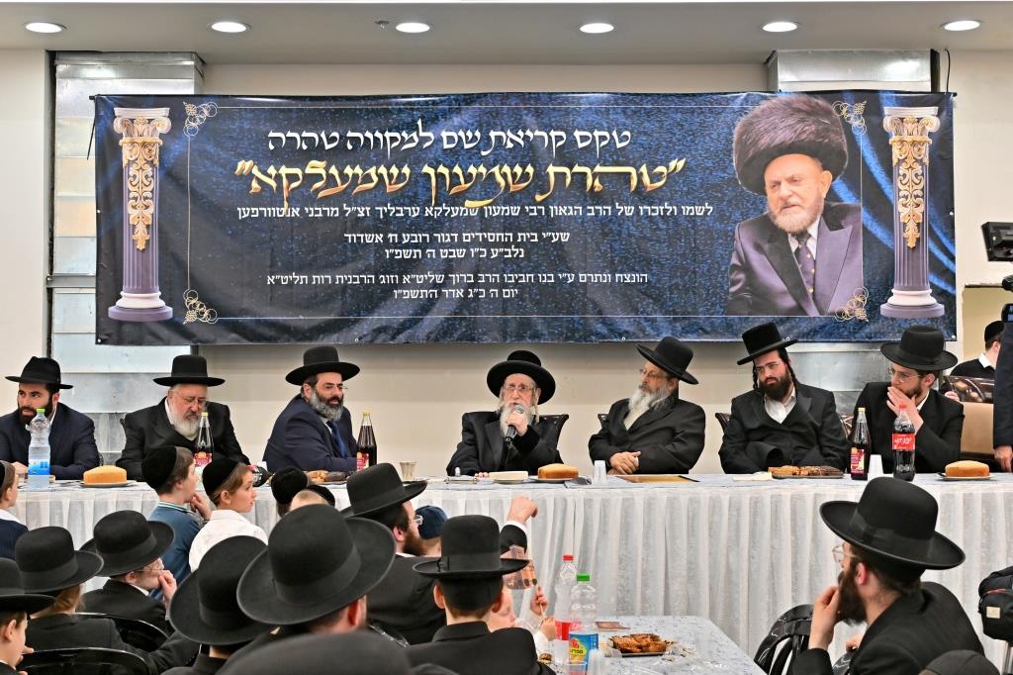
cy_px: 338
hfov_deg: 39.6
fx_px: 1406
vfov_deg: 27.0
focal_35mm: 50
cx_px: 506
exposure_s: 1/320
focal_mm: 33.5
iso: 320
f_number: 4
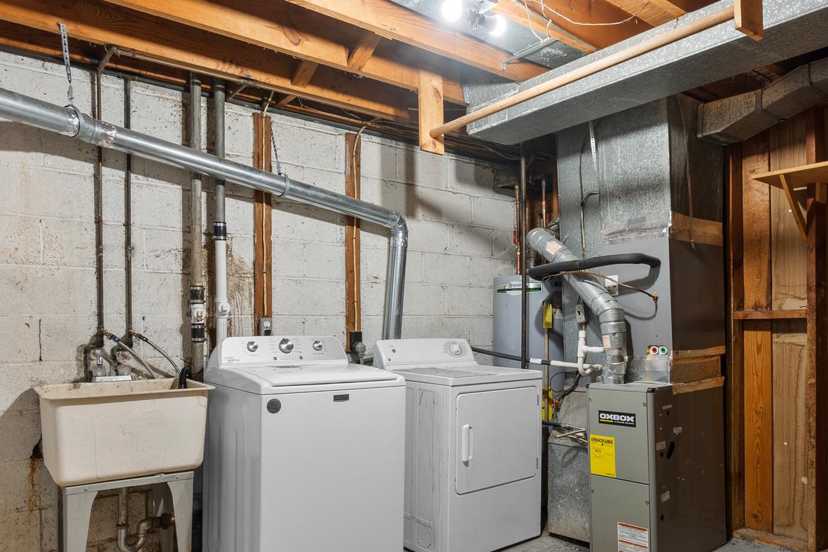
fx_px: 598
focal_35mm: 26
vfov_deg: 49.2
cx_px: 455
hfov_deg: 69.2
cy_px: 335
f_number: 9
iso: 100
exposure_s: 2
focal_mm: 10
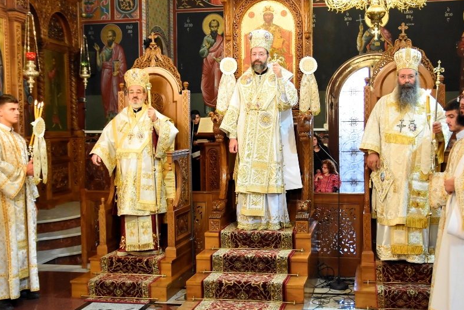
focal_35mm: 47
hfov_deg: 42.2
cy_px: 150
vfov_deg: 28.9
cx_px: 255
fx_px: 600
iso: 2000
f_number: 2.8
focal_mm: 27
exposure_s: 1/125
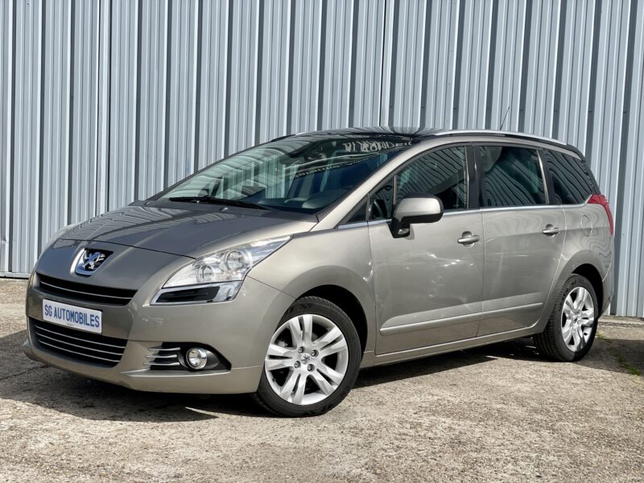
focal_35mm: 52
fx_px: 967
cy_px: 242
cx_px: 322
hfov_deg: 36.8
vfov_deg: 28.0
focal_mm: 6
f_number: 2
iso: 32
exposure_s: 1/2660
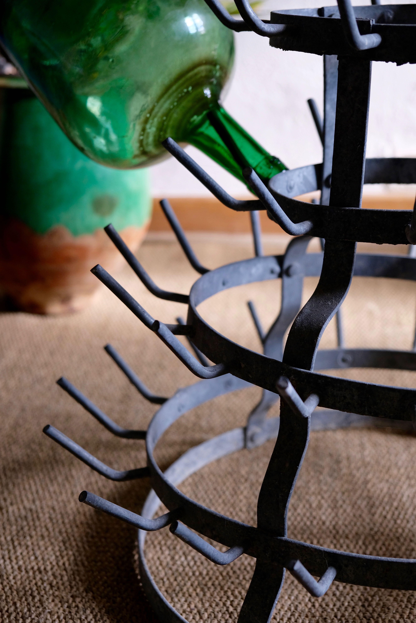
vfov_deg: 36.9
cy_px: 312
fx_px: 936
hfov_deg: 25.1
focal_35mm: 54
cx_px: 208
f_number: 3.6
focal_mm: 35.8
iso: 800
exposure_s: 1/120
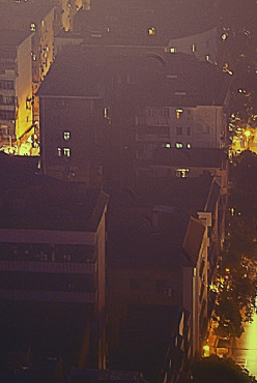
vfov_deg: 7.7
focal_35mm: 268
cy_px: 4
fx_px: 2855
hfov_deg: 5.1
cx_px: 2
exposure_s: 5
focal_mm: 55
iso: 100
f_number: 7.1
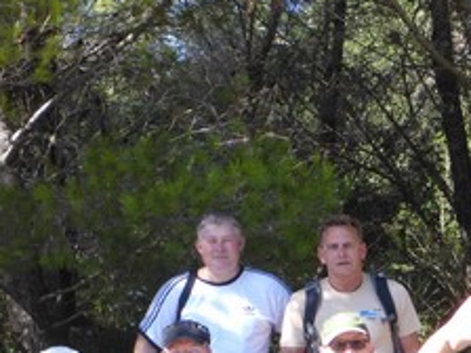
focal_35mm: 134
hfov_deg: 14.7
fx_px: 1823
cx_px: 118
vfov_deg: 11.0
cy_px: 277
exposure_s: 1/100
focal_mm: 8.4
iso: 80
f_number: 4.5
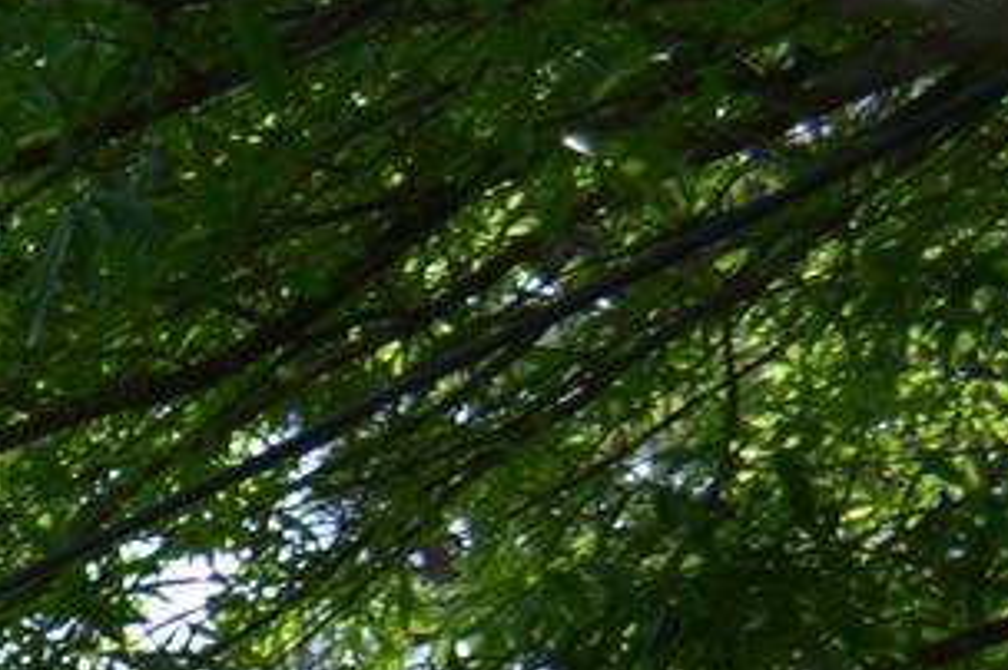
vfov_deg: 6.3
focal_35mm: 202
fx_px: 5650
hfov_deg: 8.2
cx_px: -2288
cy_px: 1982
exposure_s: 1/160
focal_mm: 20
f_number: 6.3
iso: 100
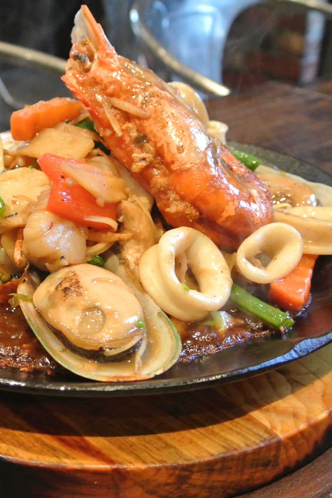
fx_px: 733
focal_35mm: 53
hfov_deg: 25.4
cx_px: 117
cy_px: 250
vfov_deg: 37.5
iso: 1800
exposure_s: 1/60
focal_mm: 13.1
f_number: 4
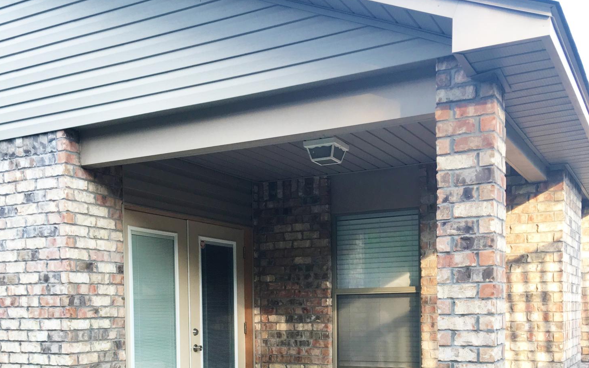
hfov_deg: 47.2
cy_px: 340
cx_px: 297
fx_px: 674
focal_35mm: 42
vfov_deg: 29.2
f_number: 2.2
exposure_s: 1/120
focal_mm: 4.15
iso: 40
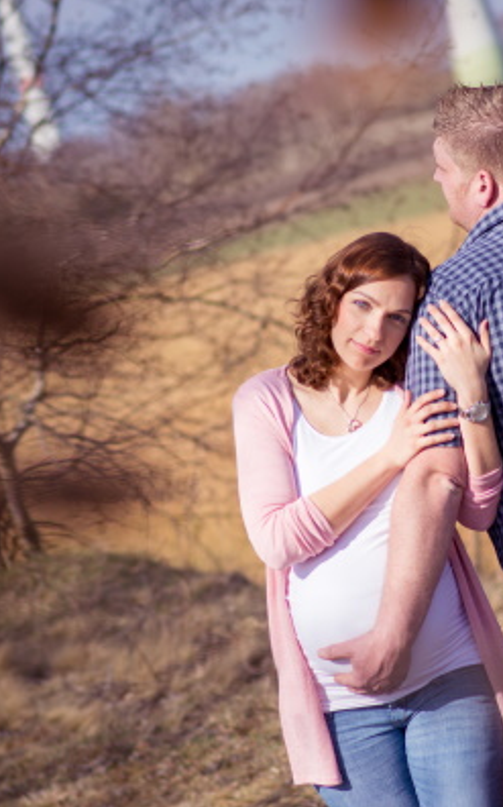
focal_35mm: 197
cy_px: 402
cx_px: 505
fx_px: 4322
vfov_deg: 10.7
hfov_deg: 6.6
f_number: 2.8
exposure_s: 1/2000
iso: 100
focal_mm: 85
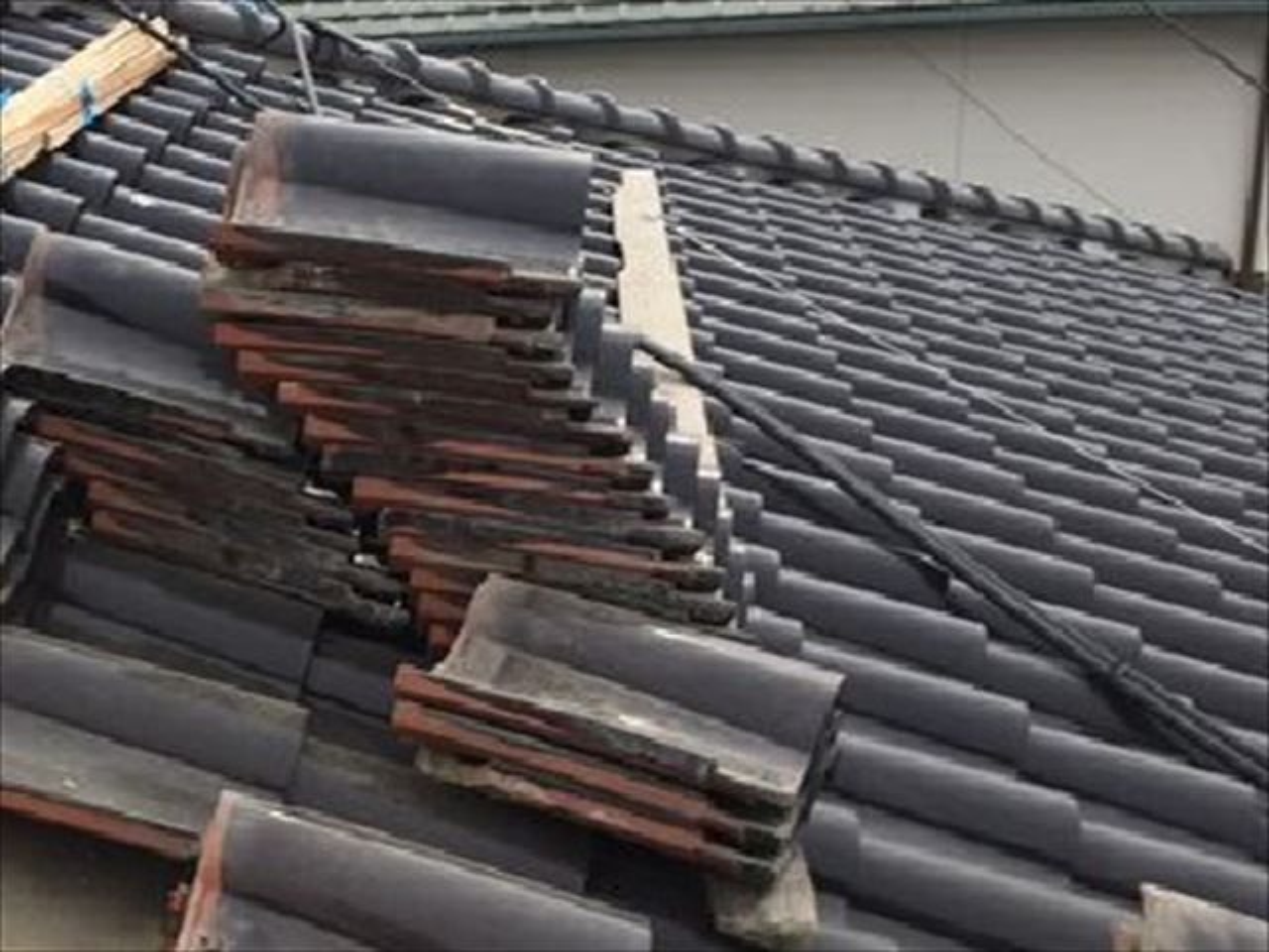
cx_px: 634
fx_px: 1063
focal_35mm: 29
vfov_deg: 48.2
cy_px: 476
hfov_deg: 61.7
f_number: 2.2
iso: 32
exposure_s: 1/807
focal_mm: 4.15
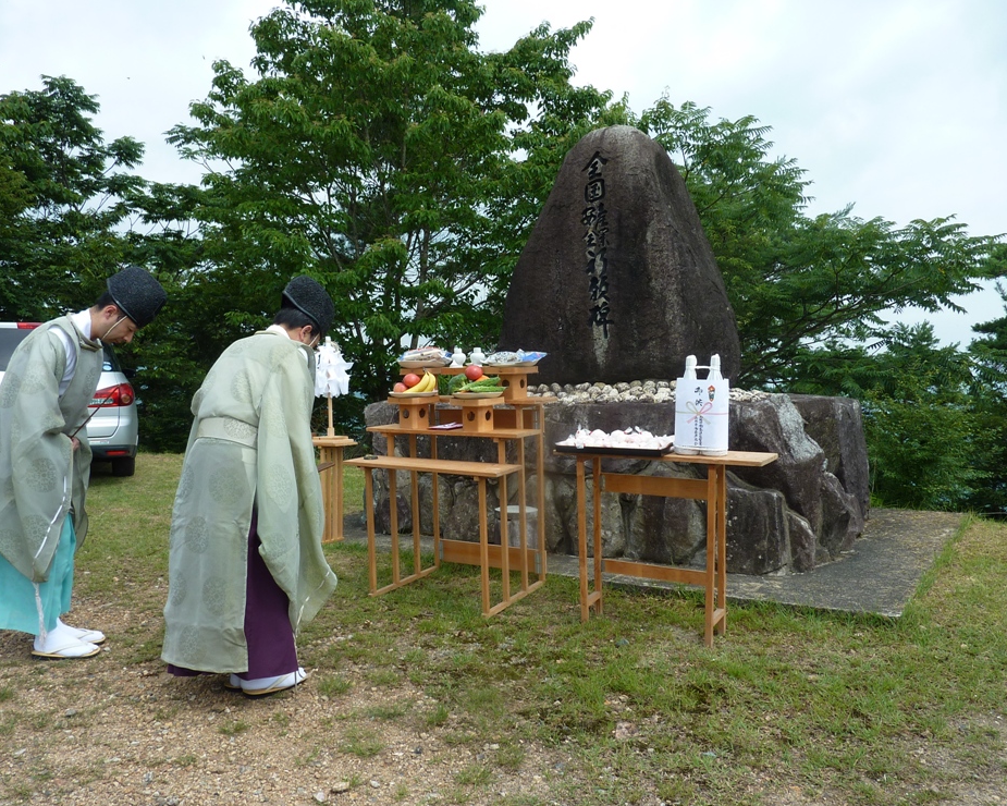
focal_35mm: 27
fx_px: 805
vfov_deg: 53.2
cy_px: 407
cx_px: 494
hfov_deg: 64.1
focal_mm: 4.1
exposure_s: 1/400
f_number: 4
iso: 80
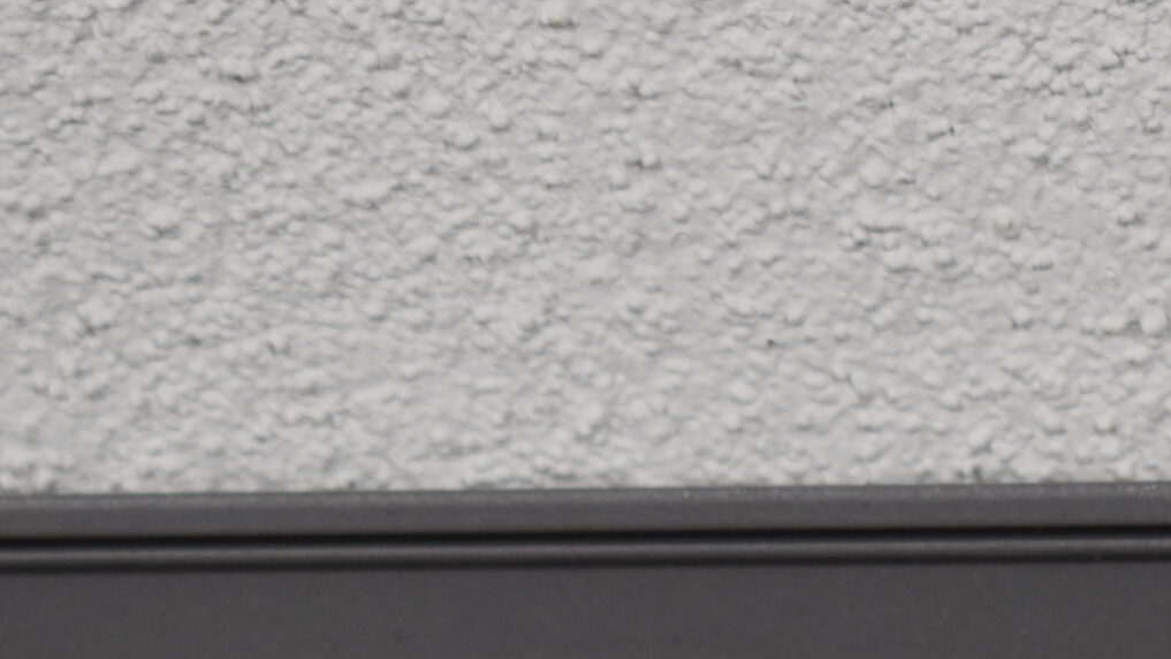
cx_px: 1124
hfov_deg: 11.7
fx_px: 5651
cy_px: 797
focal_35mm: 182
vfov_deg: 6.6
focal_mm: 46
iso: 720
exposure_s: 1/250
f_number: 5.3
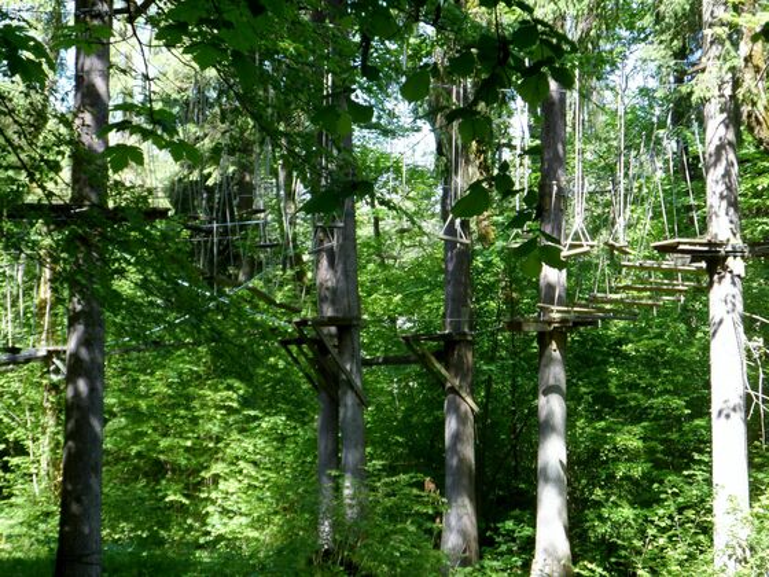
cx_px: 384
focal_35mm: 104
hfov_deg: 18.9
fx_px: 2310
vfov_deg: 14.2
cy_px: 288
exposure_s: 1/60
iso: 80
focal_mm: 17
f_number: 4.6
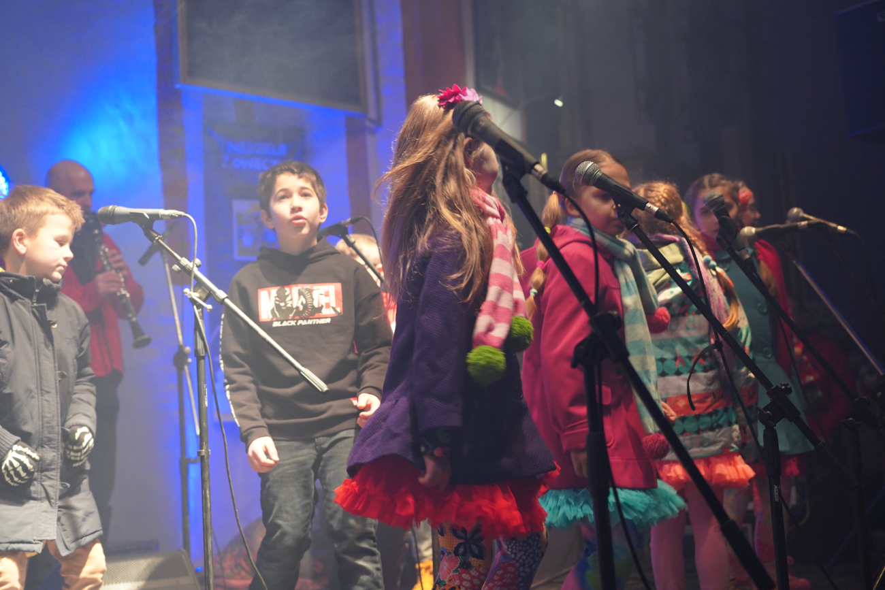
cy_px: 295
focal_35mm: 57
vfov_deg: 23.8
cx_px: 442
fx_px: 1401
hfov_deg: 35.0
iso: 2500
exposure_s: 1/160
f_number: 4
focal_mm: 57
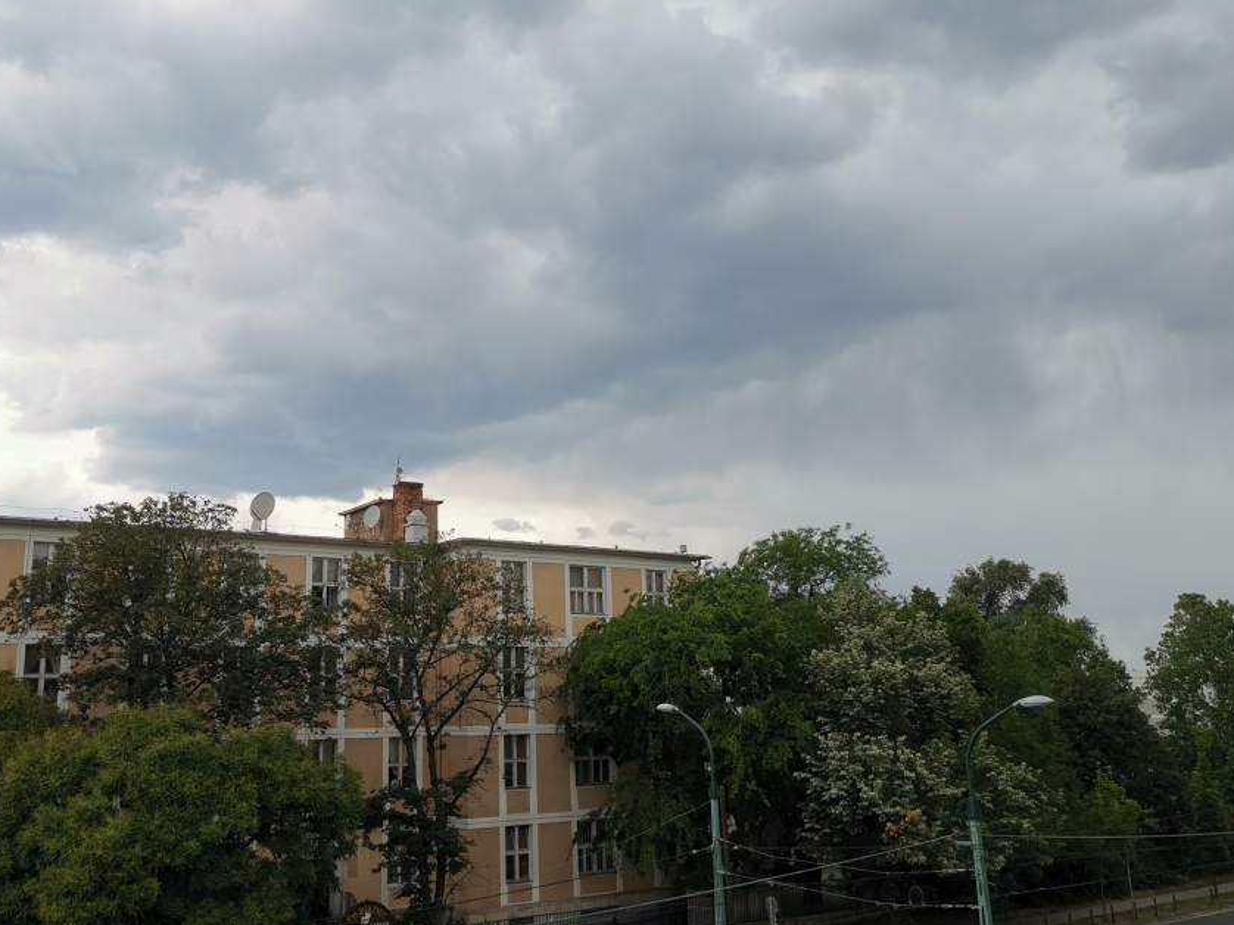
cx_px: 521
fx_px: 1176
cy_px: 460
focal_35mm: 33
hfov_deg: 55.1
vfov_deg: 42.9
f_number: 1.8
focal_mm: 5.58
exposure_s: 1/1873
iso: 50
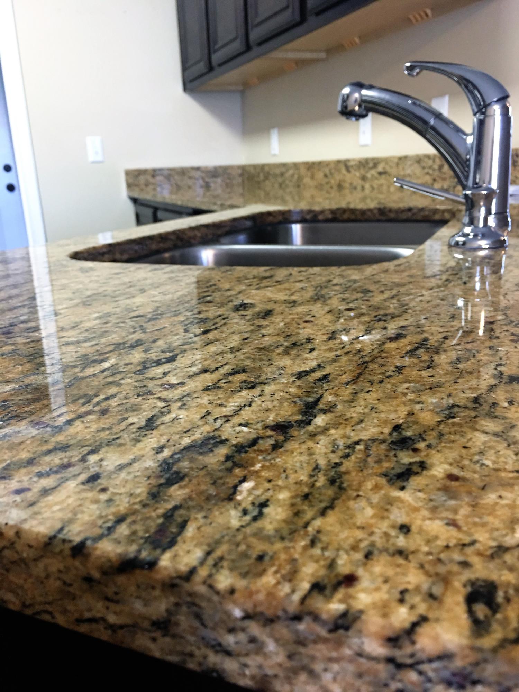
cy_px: 346
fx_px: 580
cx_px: 260
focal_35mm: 29
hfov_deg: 48.2
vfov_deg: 61.7
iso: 64
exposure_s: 1/15
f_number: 2.2
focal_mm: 4.15
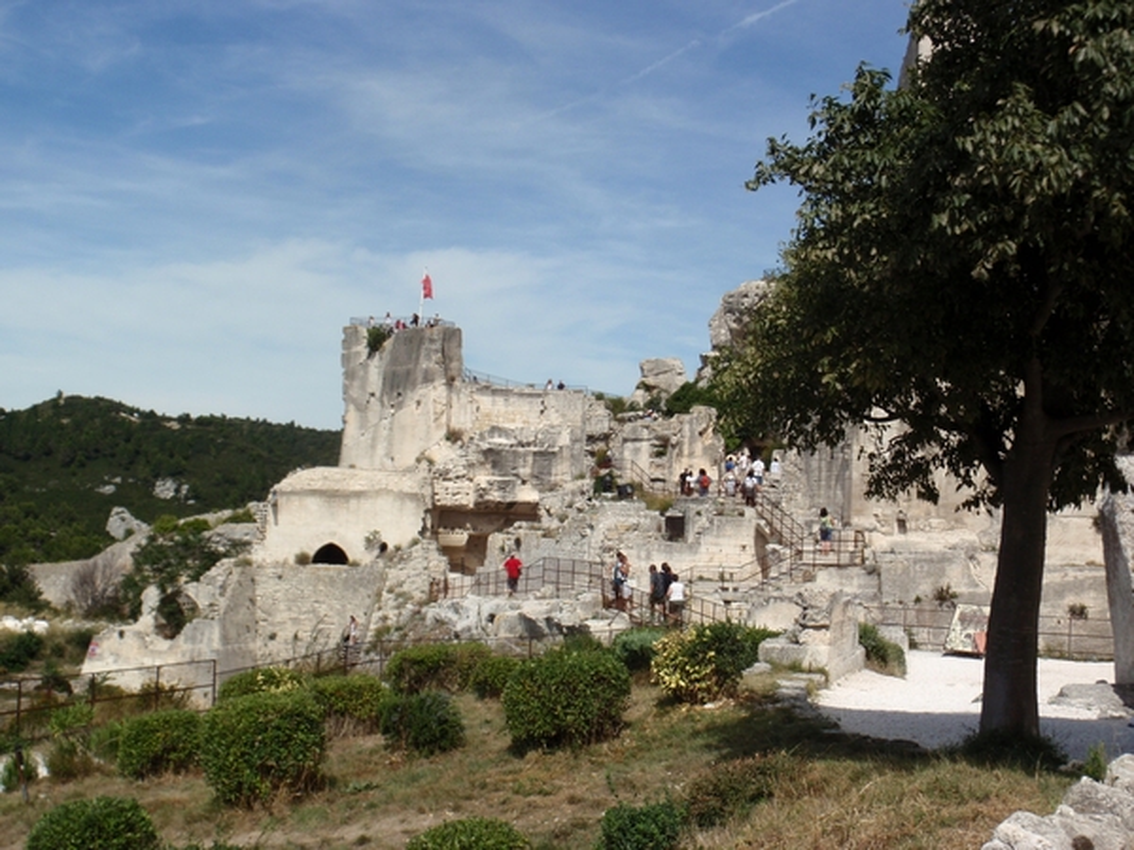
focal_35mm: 40
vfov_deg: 36.0
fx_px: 1310
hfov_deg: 46.8
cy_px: 425
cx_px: 567
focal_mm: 7.25
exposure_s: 1/160
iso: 64
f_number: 9
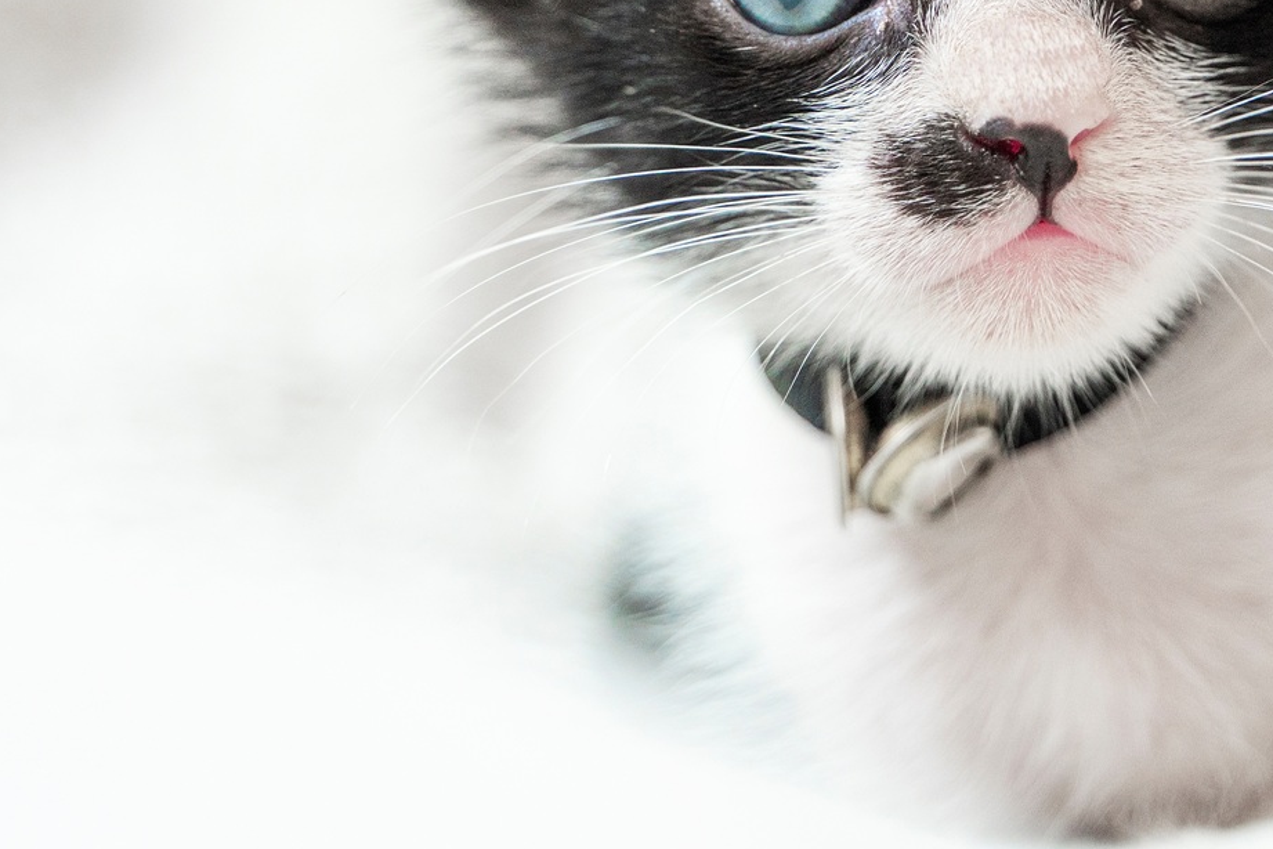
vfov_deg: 9.7
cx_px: 1066
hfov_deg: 14.5
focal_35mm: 140
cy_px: 45
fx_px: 4953
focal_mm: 43
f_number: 2.8
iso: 400
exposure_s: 1/50
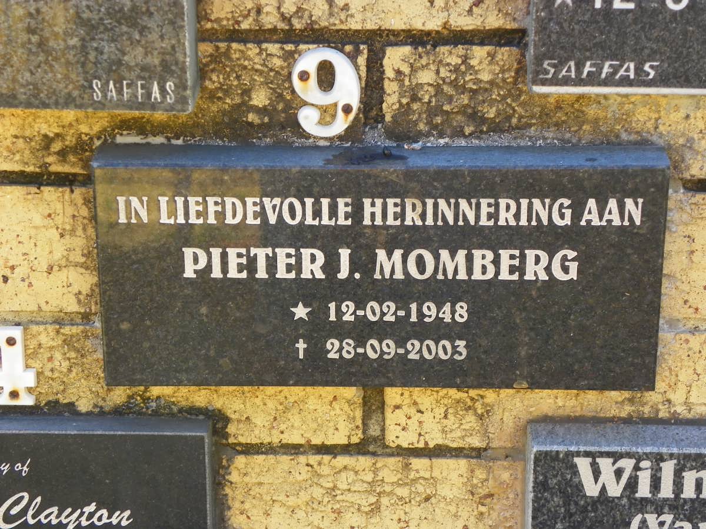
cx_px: 353
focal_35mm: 92
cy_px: 264
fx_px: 1876
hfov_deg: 21.3
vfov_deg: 16.1
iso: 64
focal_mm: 16.4
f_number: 4
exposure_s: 1/40
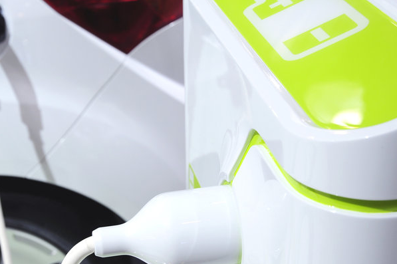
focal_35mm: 78
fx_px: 858
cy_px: 172
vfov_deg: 17.5
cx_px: 128
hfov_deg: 25.9
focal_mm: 31
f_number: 5
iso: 280
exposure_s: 1/80
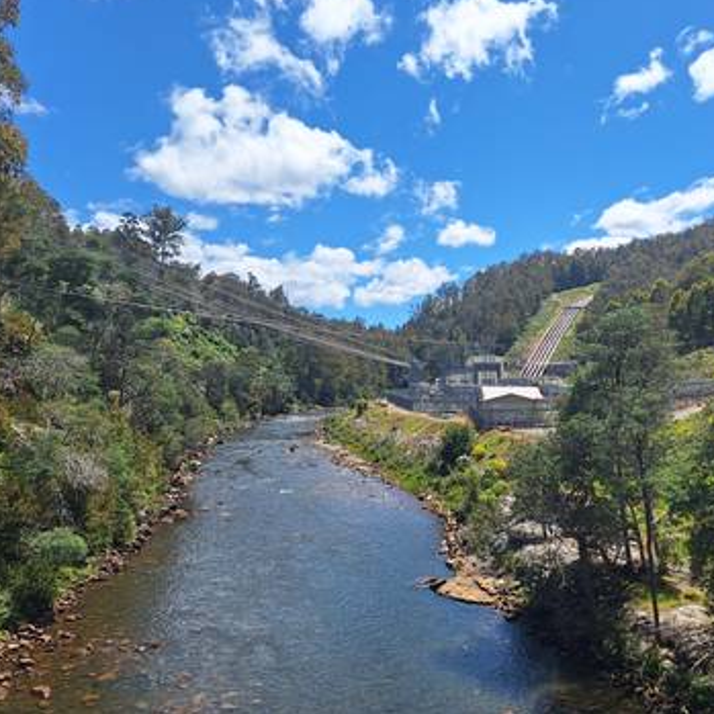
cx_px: 446
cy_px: 354
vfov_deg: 57.3
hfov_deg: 56.6
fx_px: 653
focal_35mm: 28
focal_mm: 5.54
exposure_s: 1/3597
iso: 40
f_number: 1.8
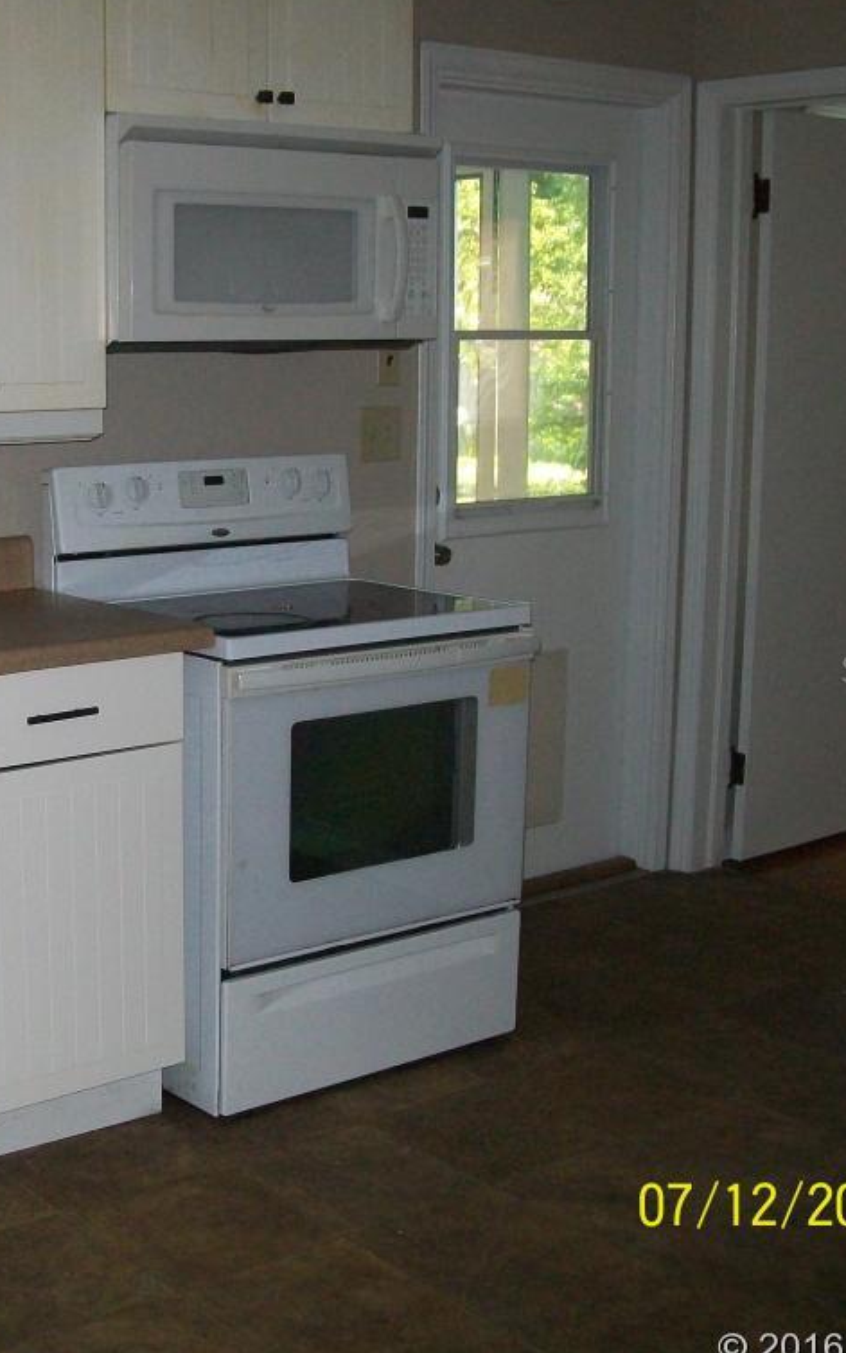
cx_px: 92
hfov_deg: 25.6
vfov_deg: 41.0
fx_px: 1807
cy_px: 668
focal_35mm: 49
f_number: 2.7
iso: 160
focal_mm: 6.1
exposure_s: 1/60
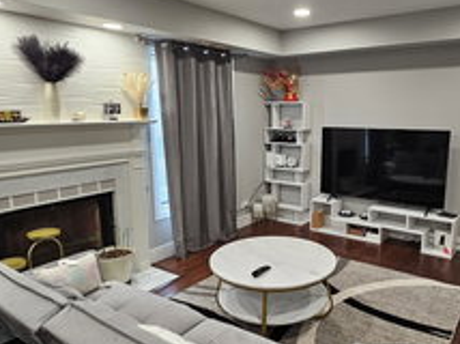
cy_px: 176
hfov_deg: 66.9
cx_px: 270
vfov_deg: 53.0
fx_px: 345
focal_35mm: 26
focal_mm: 2.2
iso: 200
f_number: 2.2
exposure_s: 1/60
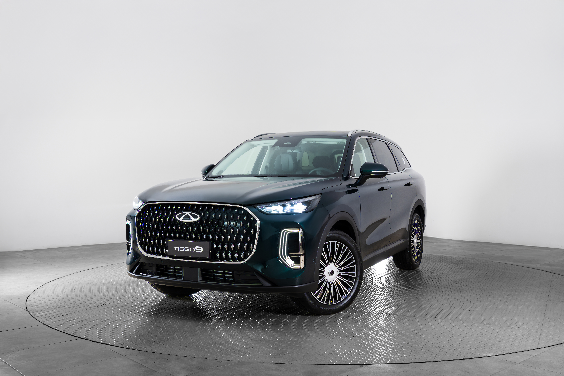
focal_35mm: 35
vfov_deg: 37.9
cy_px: 188
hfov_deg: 54.4
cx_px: 282
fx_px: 548
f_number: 7.1
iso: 100
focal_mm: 35
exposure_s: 1/5
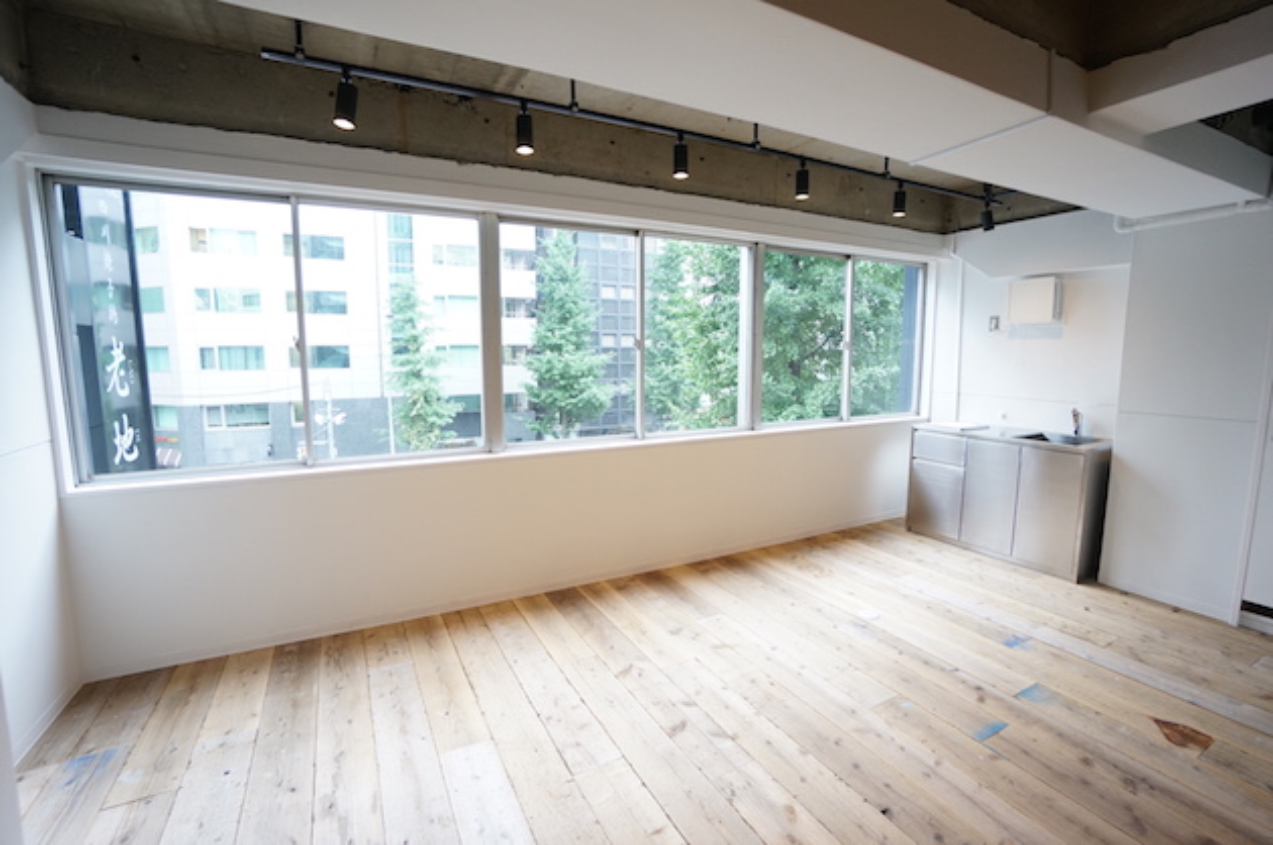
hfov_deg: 100.5
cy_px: 422
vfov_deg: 77.1
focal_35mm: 15
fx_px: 530
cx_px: 636
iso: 500
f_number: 4
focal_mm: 10
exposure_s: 1/60
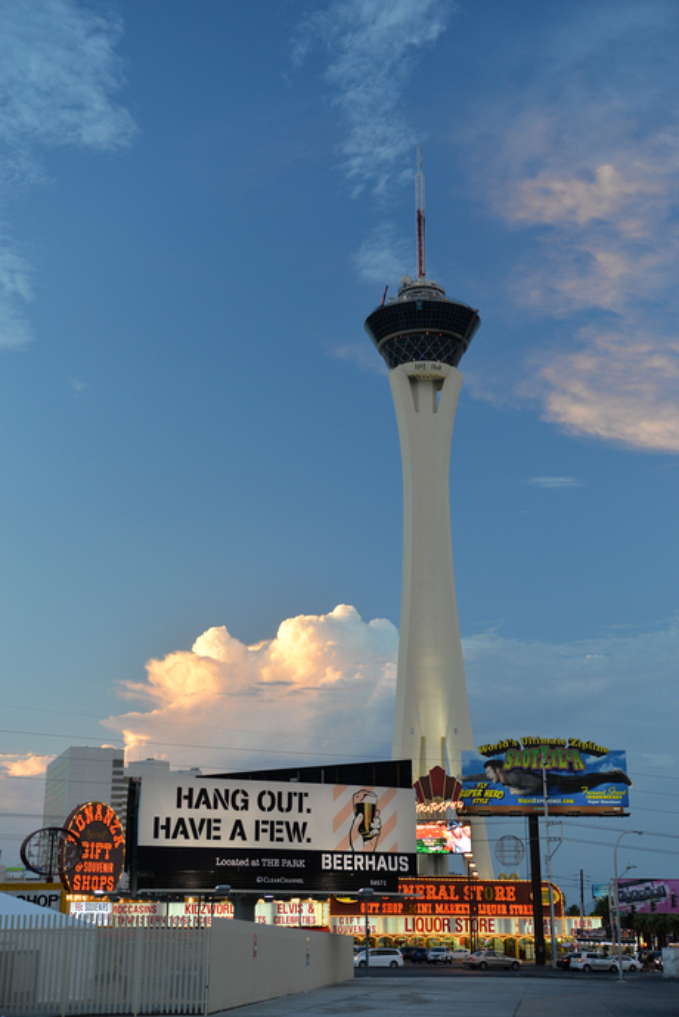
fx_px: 1413
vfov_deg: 39.6
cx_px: 340
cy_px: 508
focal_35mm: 50
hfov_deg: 27.0
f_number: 4.5
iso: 400
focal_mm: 50
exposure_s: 1/80
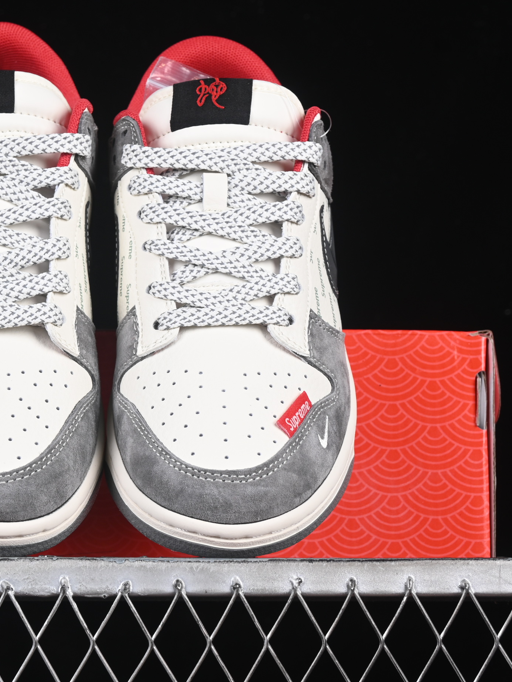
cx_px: 112
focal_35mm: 109
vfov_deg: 18.0
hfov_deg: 13.5
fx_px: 2150
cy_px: 342
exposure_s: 1/80
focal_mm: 50
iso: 160
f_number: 8
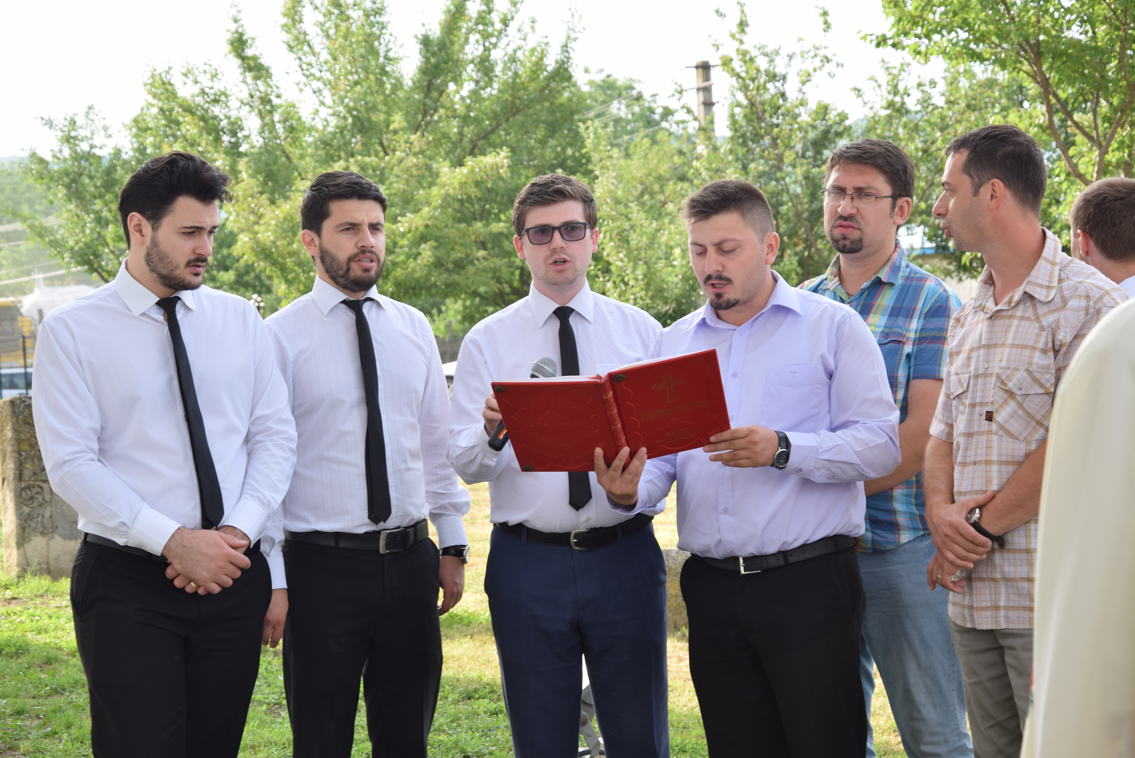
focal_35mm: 87
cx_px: 568
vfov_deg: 15.7
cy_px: 379
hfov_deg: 23.4
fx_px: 2743
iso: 100
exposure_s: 1/60
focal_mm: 58
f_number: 7.1
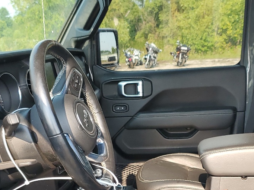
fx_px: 447
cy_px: 173
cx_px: 127
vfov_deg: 23.4
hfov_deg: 31.7
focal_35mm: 61
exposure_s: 1/385
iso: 50
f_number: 1.5
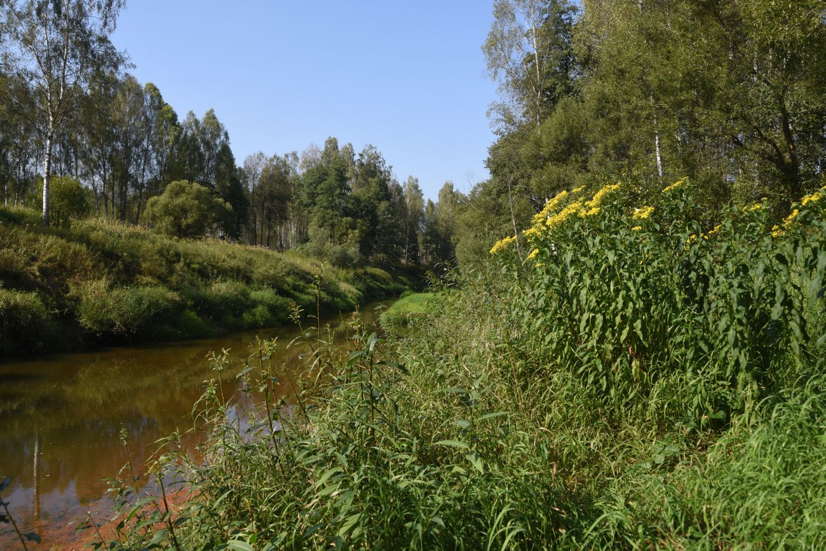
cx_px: 413
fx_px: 711
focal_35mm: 31
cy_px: 276
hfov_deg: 60.3
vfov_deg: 42.3
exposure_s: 1/200
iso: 100
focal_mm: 31
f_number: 8
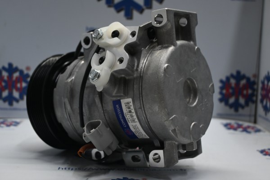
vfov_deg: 25.8
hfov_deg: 37.9
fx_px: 394
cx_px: 135
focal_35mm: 52
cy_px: 90
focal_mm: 35
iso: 640
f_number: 5.3
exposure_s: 1/60
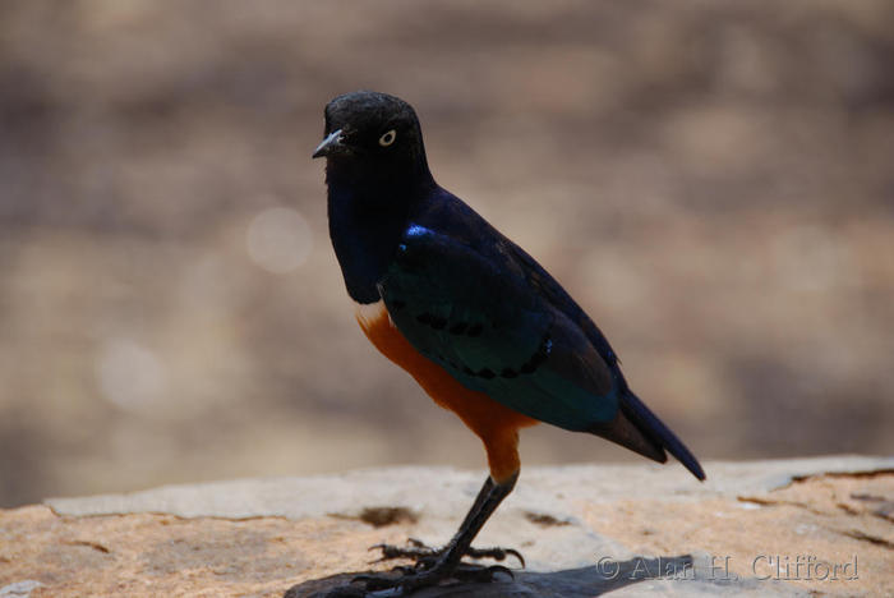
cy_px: 299
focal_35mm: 300
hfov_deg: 6.9
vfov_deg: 4.6
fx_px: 7456
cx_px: 447
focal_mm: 200
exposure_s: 1/500
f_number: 5.6
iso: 100
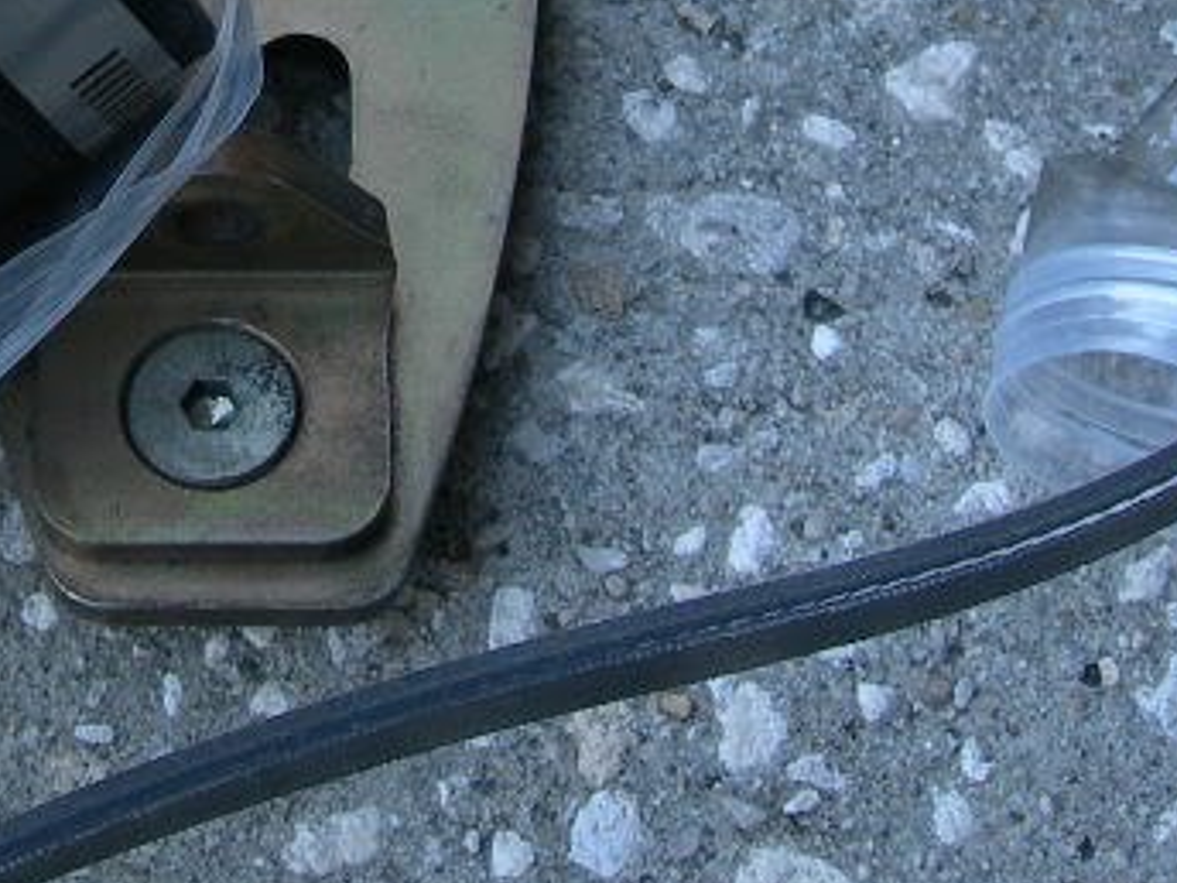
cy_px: -195
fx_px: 3842
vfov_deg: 12.8
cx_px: 130
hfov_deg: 17.2
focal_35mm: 113
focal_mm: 7.8
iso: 50
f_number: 2.8
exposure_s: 1/39
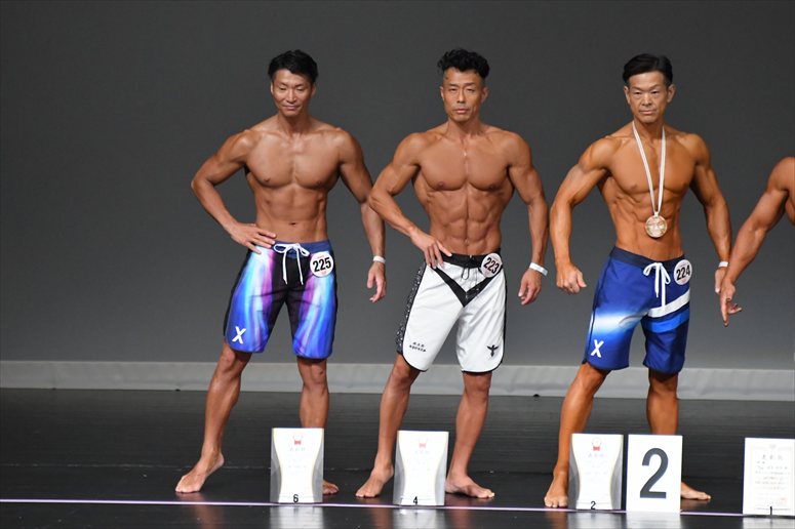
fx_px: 8277
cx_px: 398
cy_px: 264
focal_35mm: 375
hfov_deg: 5.5
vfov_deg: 3.7
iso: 5000
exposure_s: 1/400
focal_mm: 250
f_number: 5.6
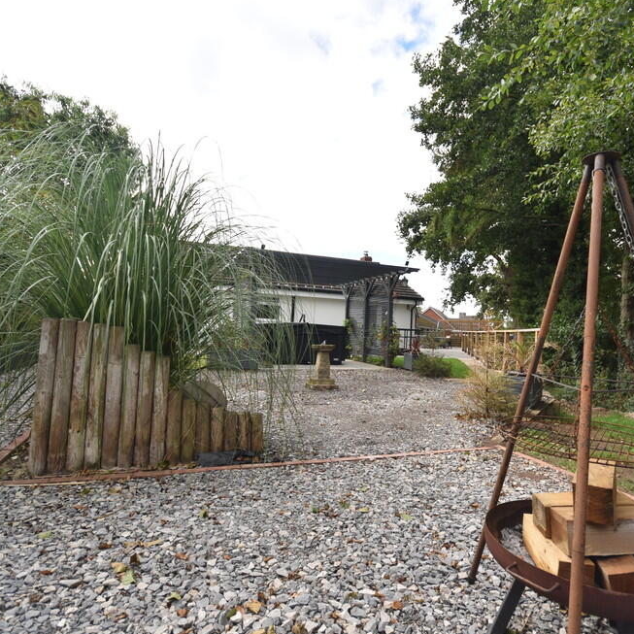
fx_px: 414
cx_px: 357
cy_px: 304
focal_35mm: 20
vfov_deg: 74.8
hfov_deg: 74.5
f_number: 5.6
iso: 100
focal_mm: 10
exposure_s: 1/200
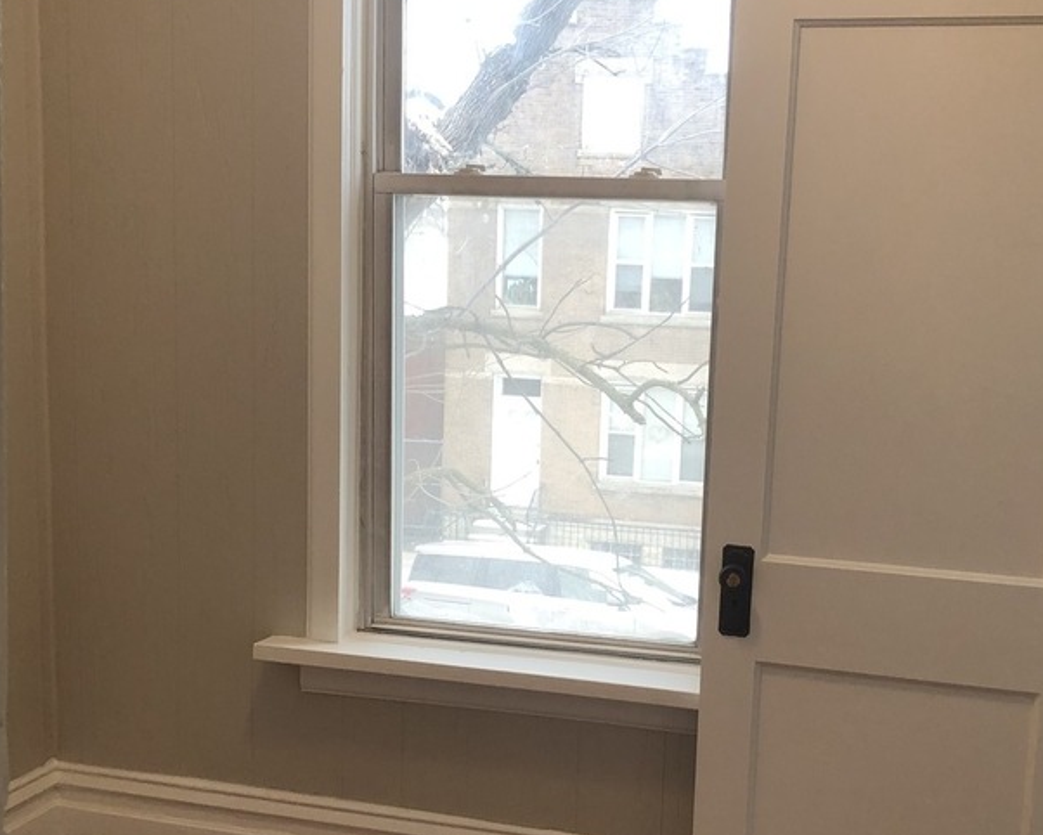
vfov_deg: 30.6
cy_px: 549
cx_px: 586
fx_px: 1513
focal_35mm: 49
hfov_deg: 38.0
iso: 25
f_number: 1.8
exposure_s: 1/40
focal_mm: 3.99
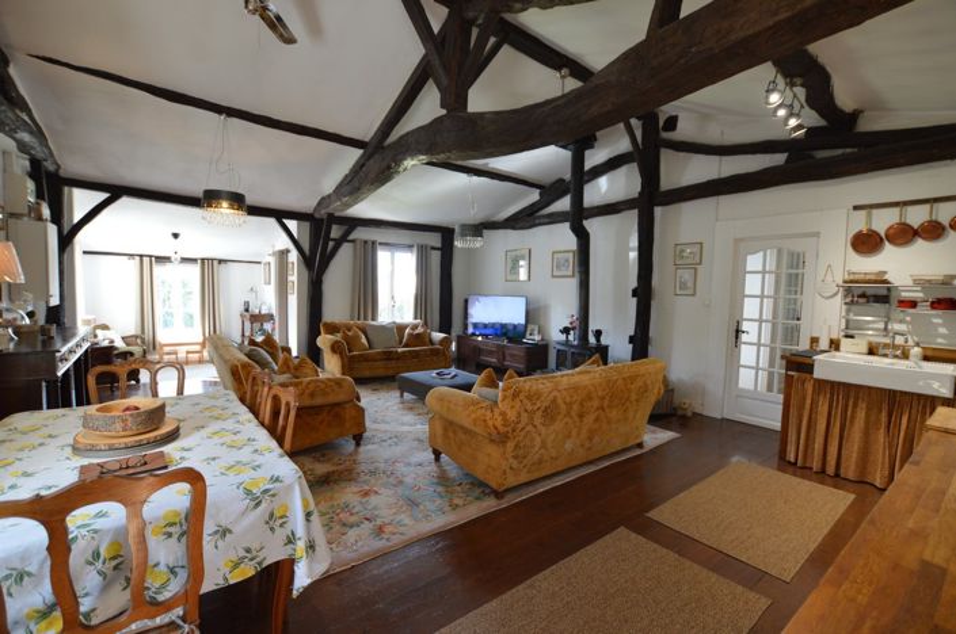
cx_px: 478
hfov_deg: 100.5
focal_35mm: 15
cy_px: 317
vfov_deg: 77.2
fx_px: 398
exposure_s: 1/60
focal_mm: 10
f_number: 3.5
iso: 720
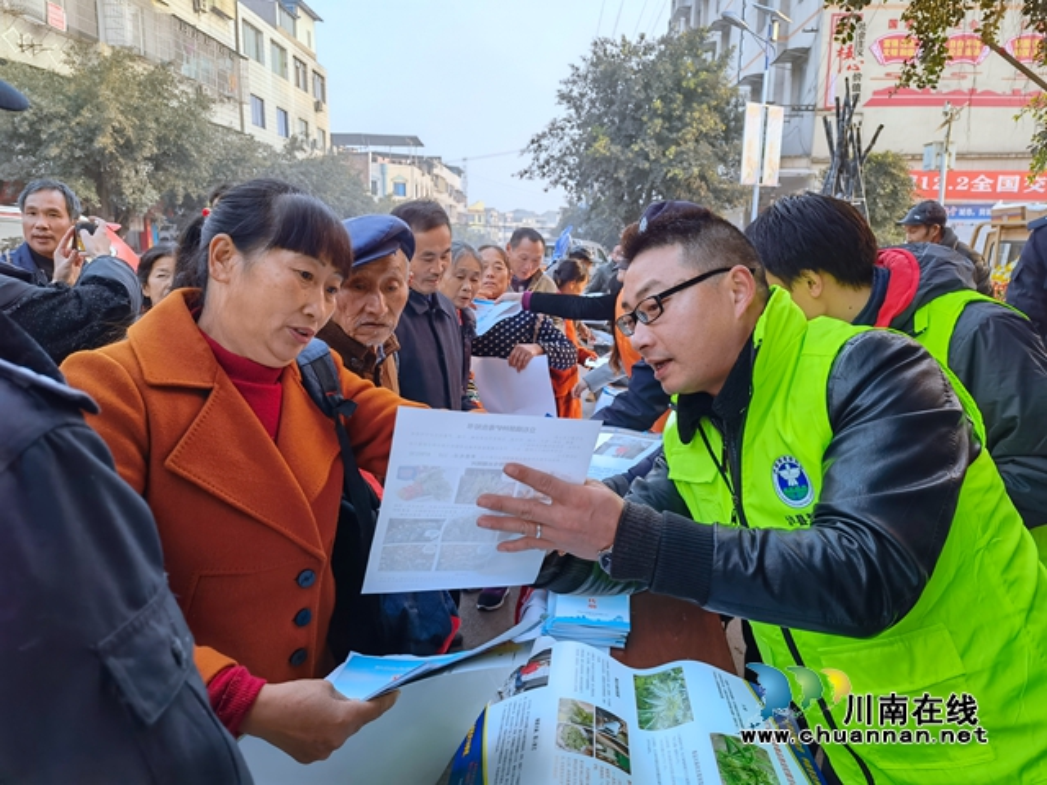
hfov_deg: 65.3
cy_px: 392
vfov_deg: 51.4
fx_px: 817
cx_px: 524
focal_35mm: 27
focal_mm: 6.67
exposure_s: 1/193
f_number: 1.9
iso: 50
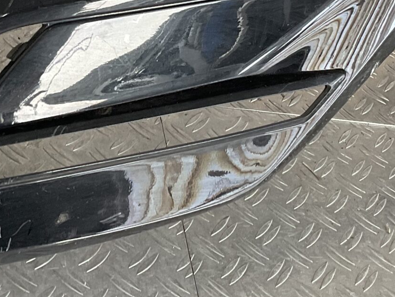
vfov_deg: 16.2
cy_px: -18
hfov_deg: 22.0
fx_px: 1016
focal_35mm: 89
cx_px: 206
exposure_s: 1/50
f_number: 1.8
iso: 80
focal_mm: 3
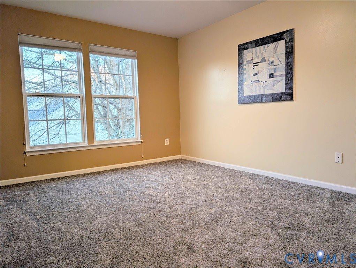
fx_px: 247
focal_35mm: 24
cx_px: 178
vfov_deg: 56.9
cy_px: 134
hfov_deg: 71.5
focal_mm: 6.9
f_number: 1.68
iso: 237
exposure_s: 1/120
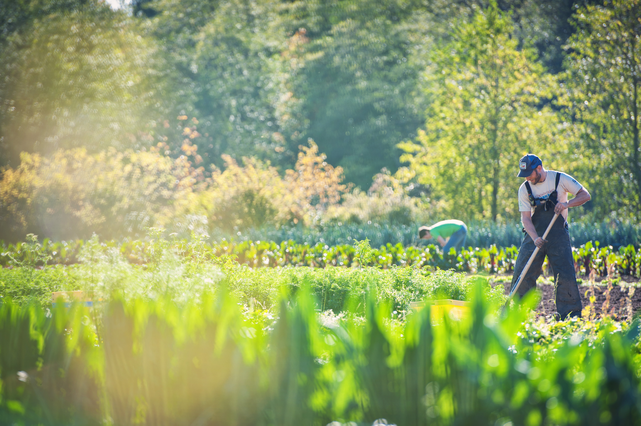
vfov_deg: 6.9
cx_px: 320
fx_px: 3559
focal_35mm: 200
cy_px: 213
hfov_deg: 10.3
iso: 100
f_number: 3.5
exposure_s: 1/250
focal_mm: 200
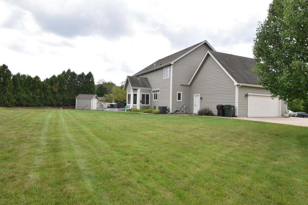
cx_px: 154
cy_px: 102
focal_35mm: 24
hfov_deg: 73.7
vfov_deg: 53.2
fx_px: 205
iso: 800
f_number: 11
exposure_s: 1/500
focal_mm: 16
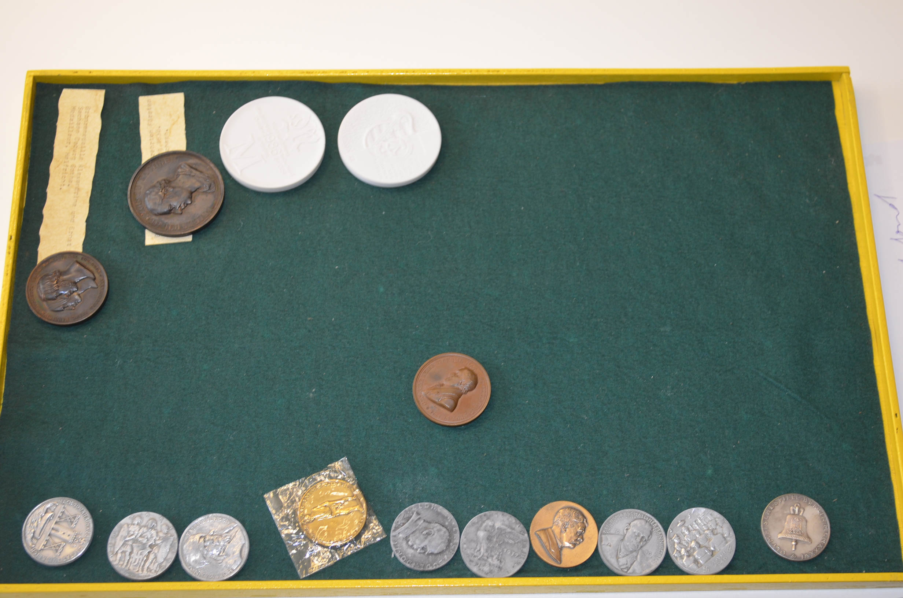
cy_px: 299
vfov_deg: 22.5
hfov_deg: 33.5
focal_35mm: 60
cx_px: 452
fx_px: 1502
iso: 500
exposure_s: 1/60
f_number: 5.3
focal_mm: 40
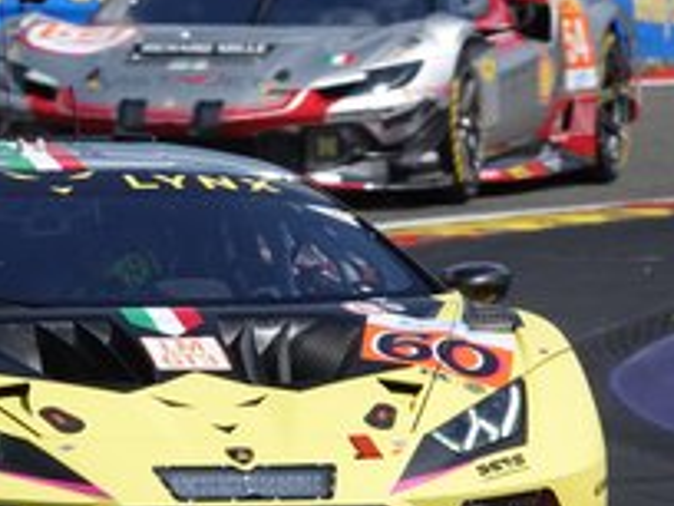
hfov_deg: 2.1
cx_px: 102
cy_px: 387
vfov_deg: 1.6
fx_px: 18478
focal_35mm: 949
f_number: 4.5
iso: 100
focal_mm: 163.85
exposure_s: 1/1000
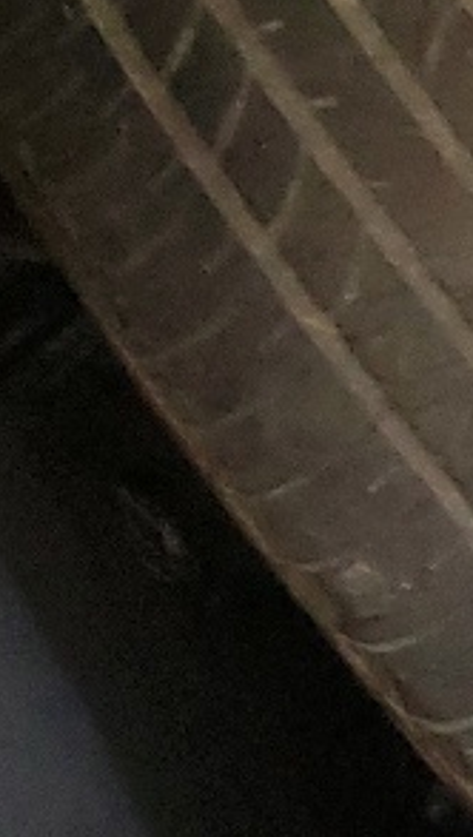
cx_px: 1430
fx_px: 3424
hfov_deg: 7.1
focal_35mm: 154
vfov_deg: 13.9
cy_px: 504
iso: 453
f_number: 1.5
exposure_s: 1/15
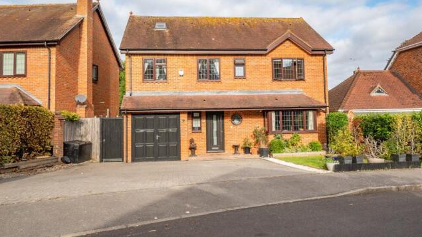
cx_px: 216
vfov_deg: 42.6
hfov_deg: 69.9
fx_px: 302
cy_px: 93
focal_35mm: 27
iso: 400
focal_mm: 17
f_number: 8
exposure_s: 1/400
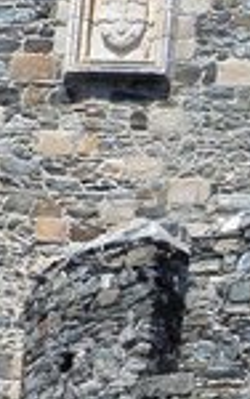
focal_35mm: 203
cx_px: 239
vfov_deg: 10.3
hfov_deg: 6.5
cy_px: 104
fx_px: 2209
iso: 64
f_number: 5.6
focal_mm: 6.3
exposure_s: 1/320
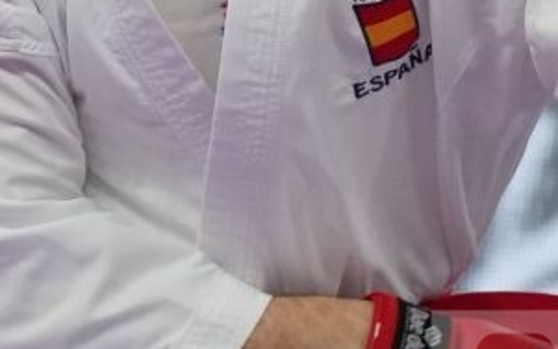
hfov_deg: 1.5
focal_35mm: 1390
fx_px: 21134
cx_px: 604
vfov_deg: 0.9
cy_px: -180
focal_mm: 152
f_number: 2.8
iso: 1600
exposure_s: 1/1000
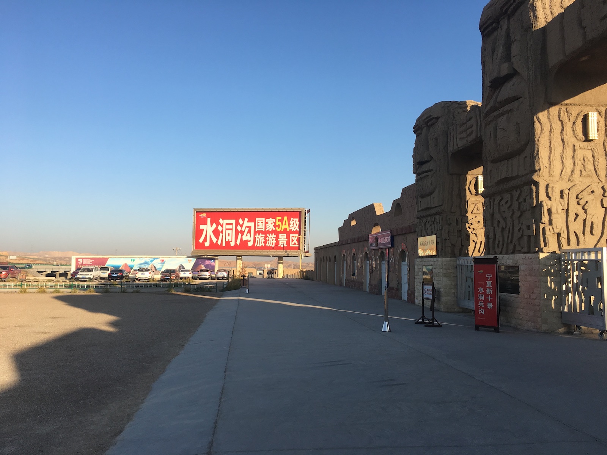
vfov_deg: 48.2
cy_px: 228
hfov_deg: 61.7
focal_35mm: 29
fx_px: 509
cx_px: 304
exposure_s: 1/974
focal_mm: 4.15
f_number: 2.2
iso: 25
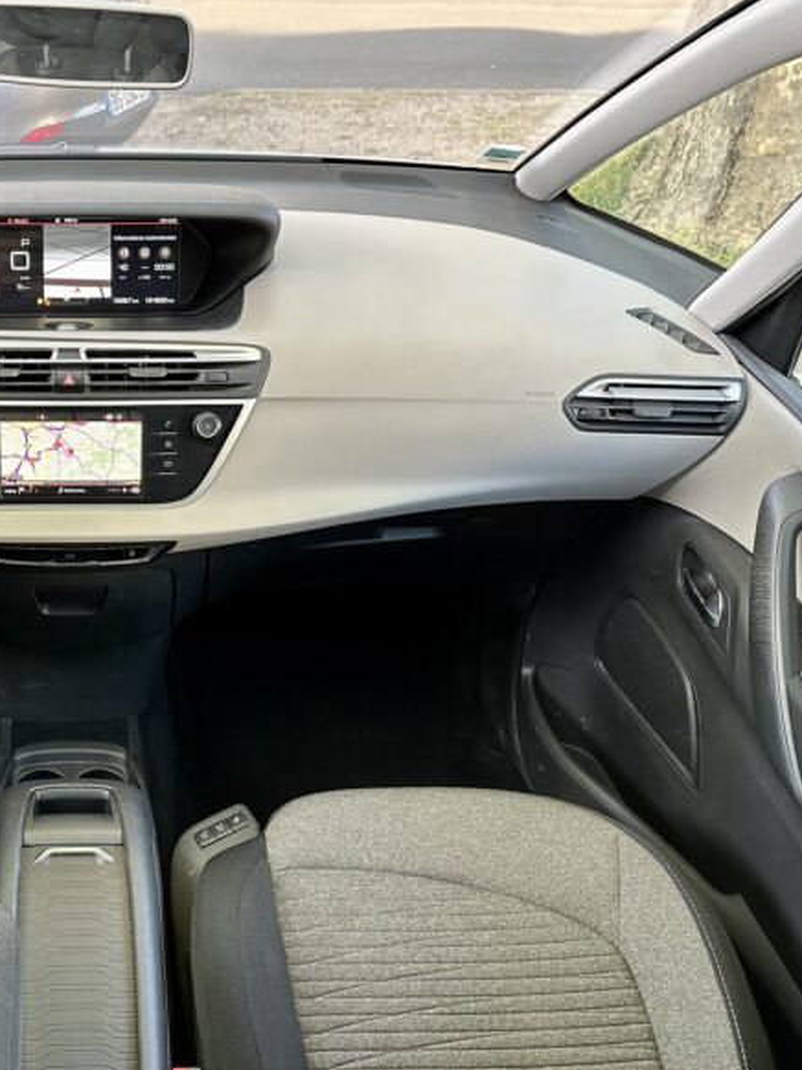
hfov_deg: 39.8
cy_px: 546
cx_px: 79
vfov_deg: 55.4
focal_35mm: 33
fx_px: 1020
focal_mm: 6.86
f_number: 1.78
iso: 250
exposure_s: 1/121
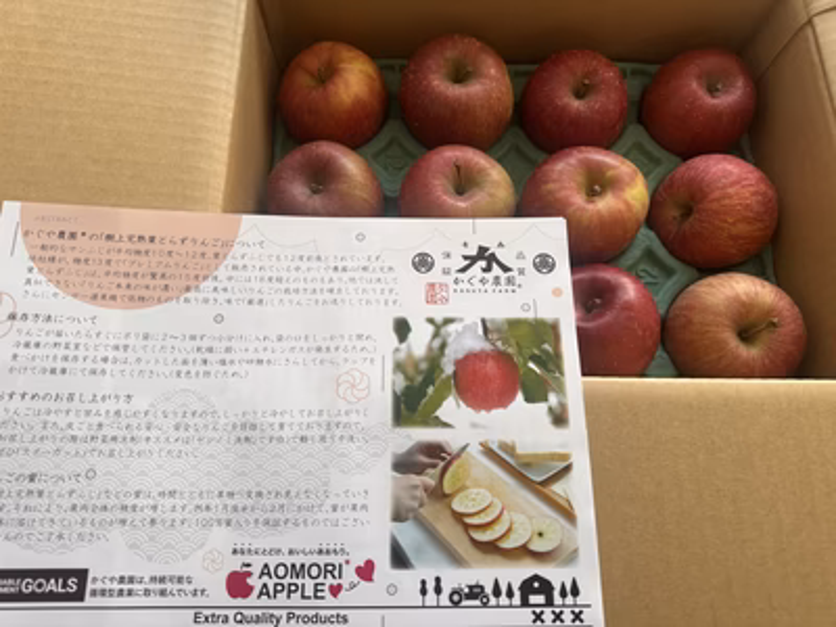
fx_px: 580
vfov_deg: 56.8
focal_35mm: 24
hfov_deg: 71.6
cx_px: 418
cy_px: 314
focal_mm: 6.76
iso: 200
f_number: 1.78
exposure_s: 1/79
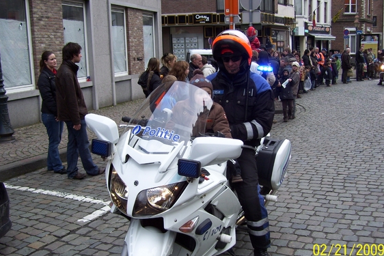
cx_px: 200
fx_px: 427
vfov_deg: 33.4
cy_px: 133
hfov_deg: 48.4
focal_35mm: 40
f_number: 2.7
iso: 80
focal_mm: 6
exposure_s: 1/250
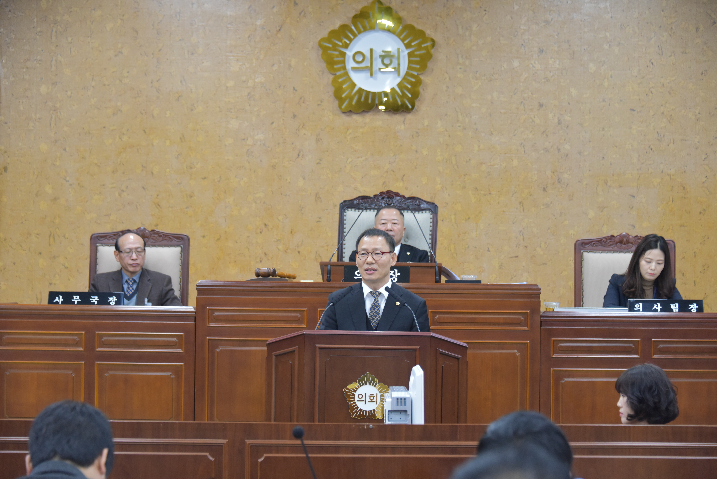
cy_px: 240
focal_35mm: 100
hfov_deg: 20.4
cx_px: 358
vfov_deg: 13.7
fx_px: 1992
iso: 3200
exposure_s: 1/100
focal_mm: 100
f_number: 5.3
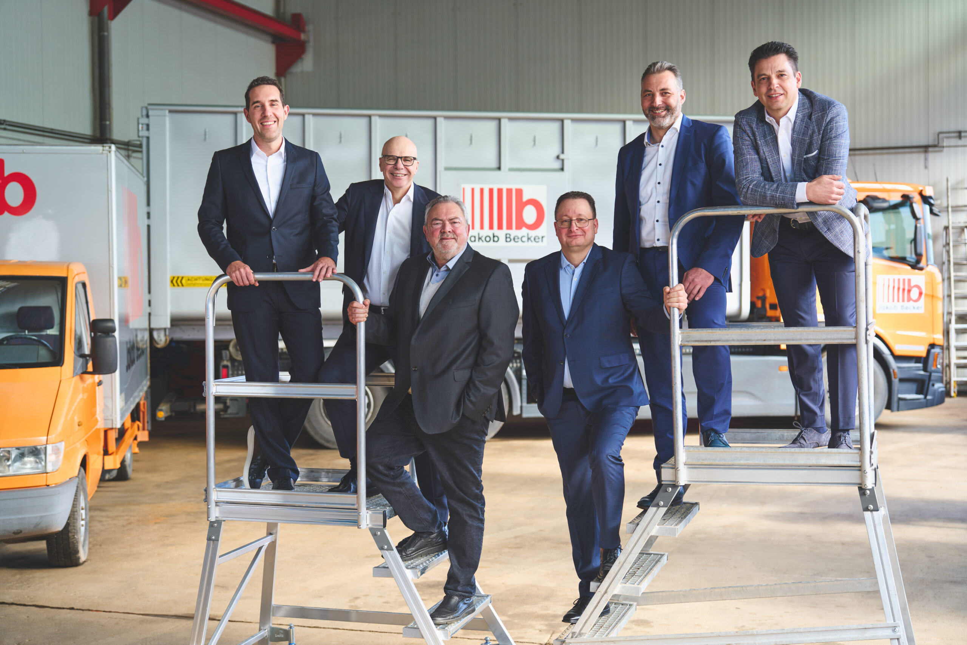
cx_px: 484
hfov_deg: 41.1
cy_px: 322
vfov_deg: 28.1
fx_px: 1289
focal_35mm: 48
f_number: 2.8
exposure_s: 1/80
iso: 100
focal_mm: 48
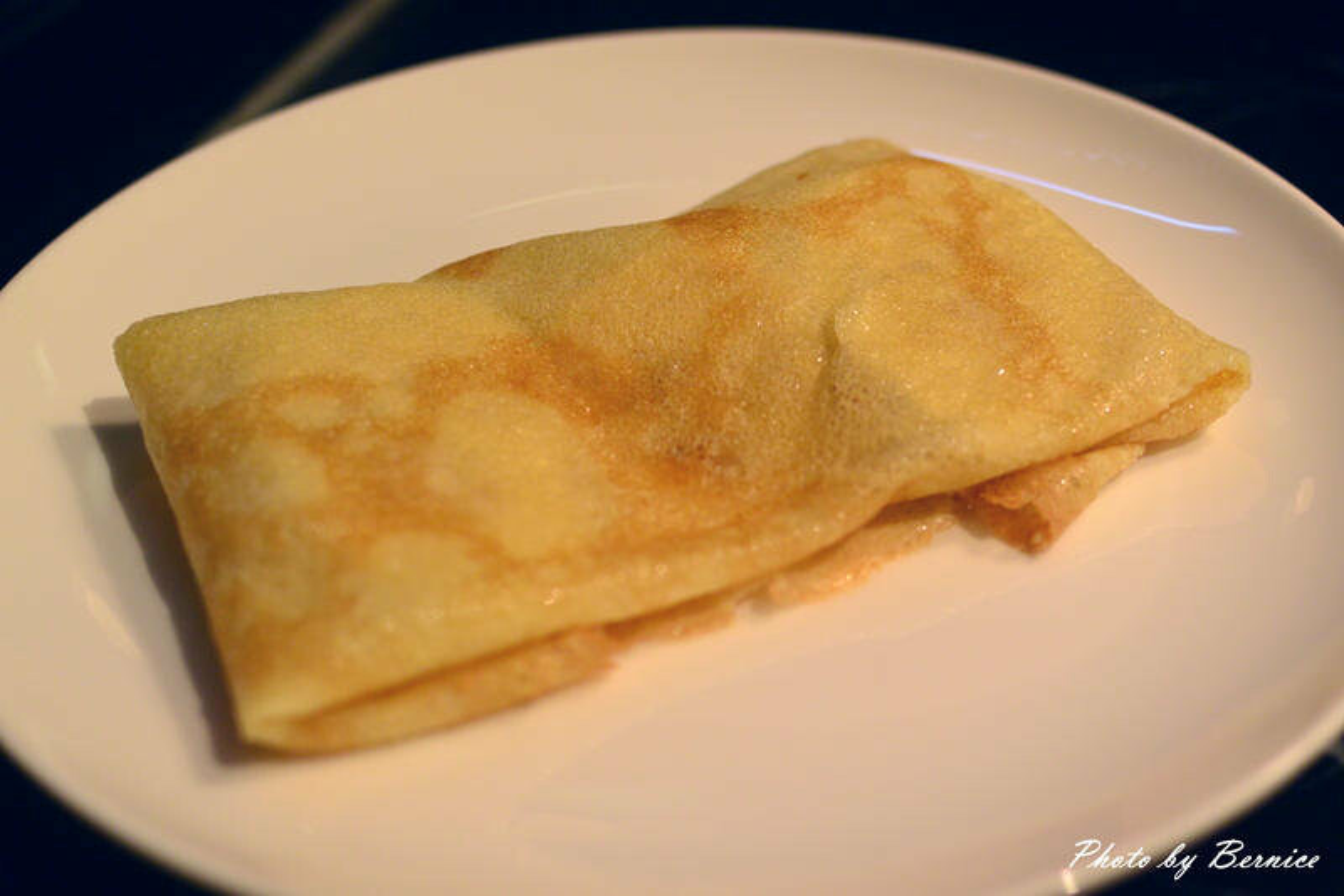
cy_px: 448
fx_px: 1829
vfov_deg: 27.5
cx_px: 672
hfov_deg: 40.4
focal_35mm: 49
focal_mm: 18.5
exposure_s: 1/400
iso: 200
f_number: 2.5
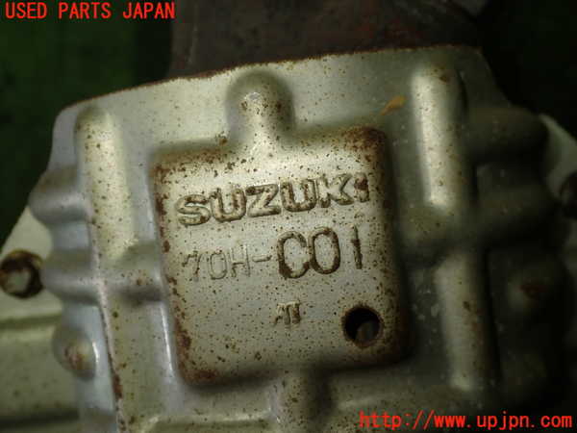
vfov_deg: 37.7
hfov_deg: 49.0
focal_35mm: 38
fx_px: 633
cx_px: 288
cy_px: 216
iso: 100
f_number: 2.7
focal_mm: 6.83
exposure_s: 1/80
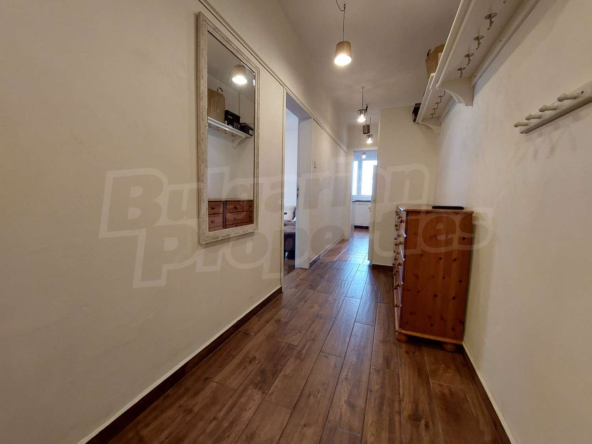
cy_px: 222
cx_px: 296
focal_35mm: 13
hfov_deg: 106.2
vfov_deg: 89.9
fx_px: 222
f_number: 2.2
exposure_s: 1/33
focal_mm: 1.74
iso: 250
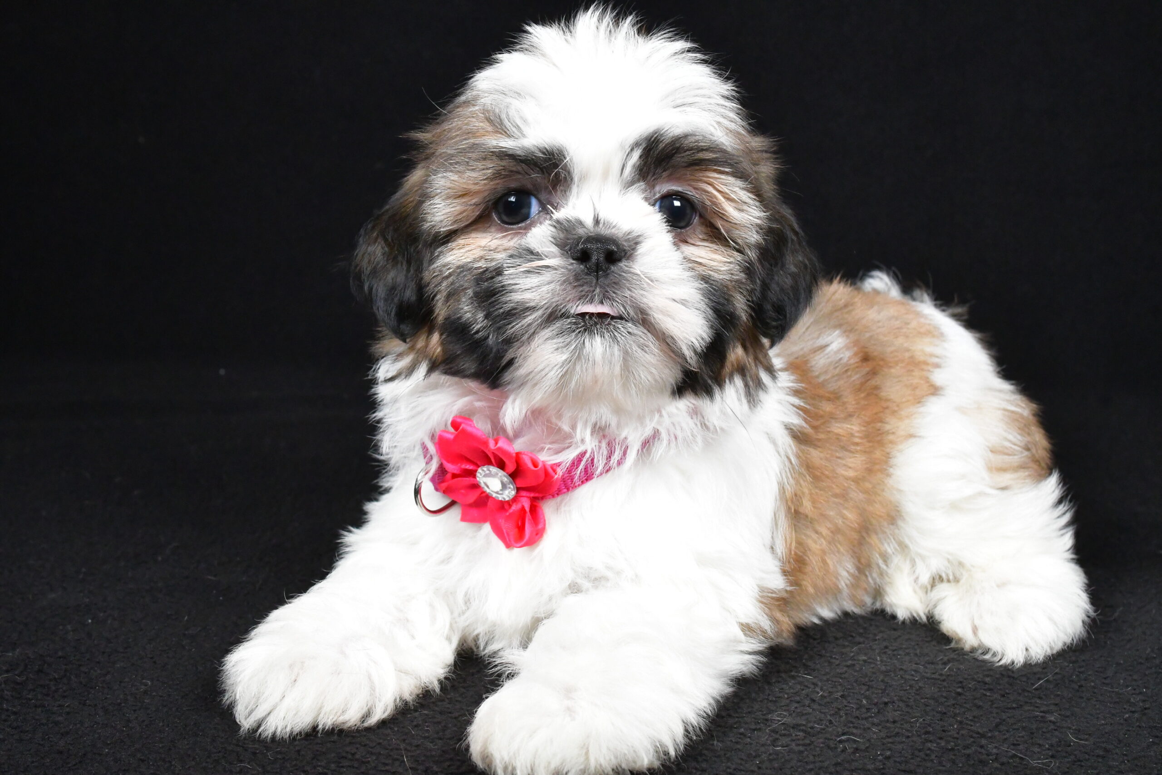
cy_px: 388
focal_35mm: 42
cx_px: 581
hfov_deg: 46.4
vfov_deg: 31.9
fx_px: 1356
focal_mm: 28
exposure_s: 1/400
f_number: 11
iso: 6400
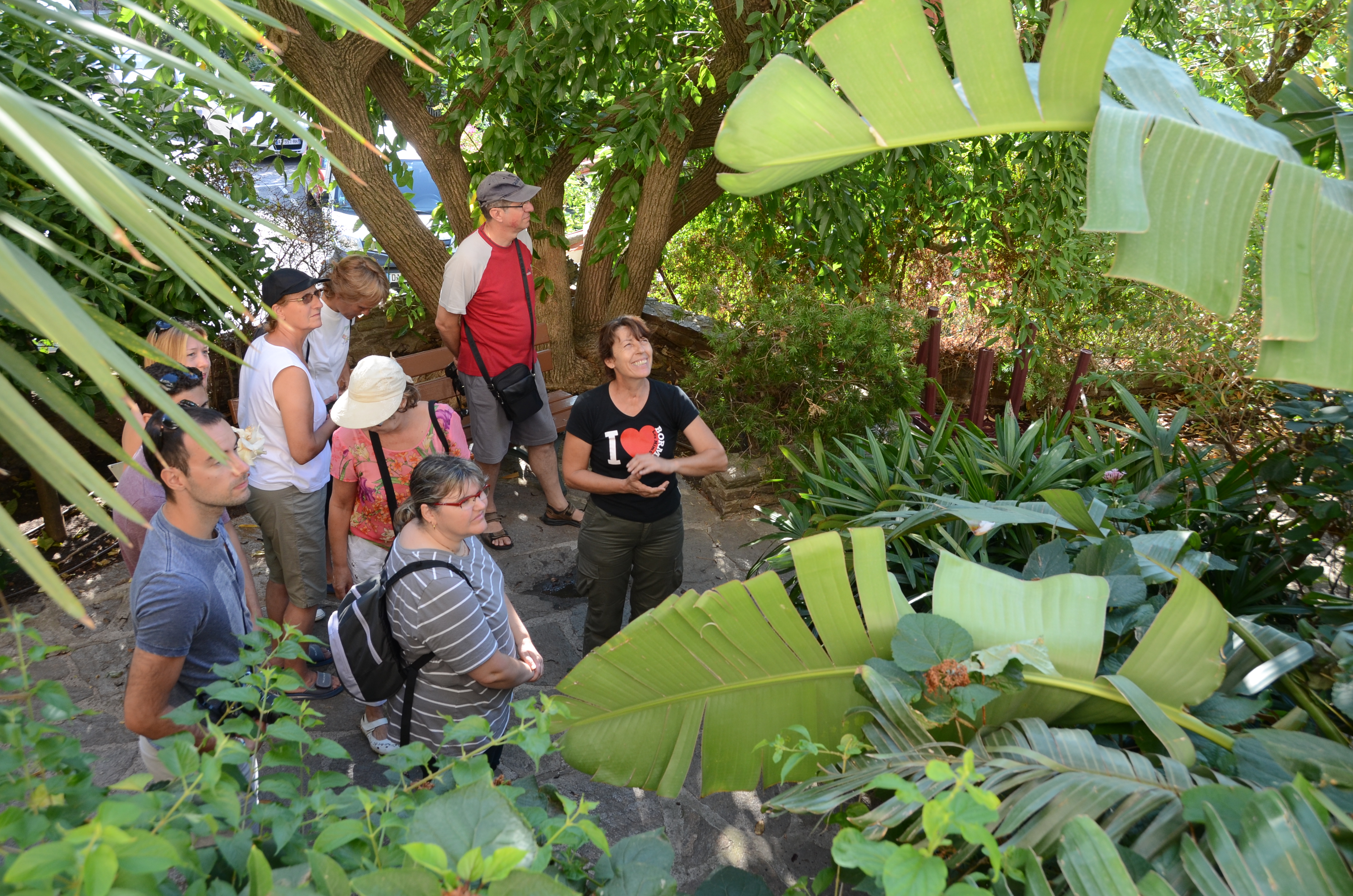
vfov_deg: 39.8
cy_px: 448
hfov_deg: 57.3
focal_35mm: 33
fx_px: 1238
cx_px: 676
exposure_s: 1/125
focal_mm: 22
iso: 320
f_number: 5.6
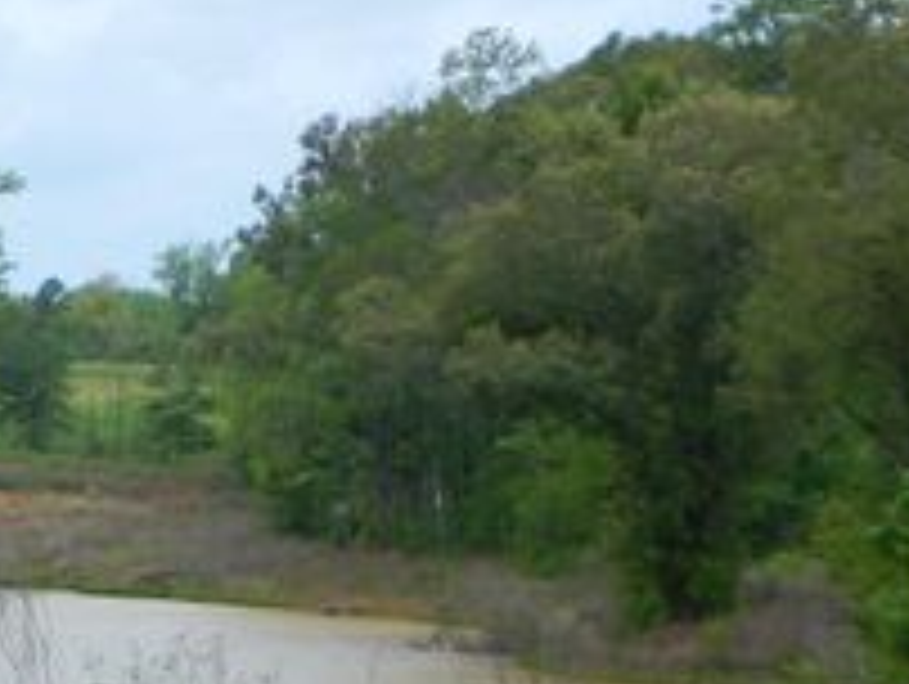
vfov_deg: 4.6
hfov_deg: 6.1
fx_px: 8518
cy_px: 362
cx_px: 4
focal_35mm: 324
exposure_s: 1/400
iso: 125
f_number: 4.8
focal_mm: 23.4
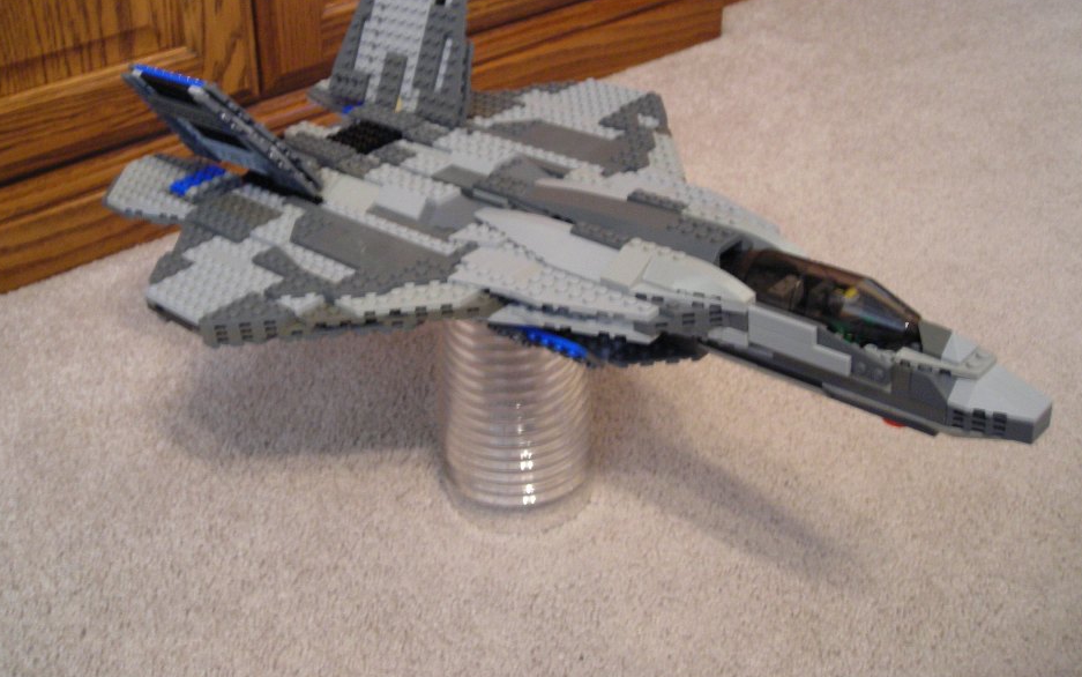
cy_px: 243
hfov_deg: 45.2
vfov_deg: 29.1
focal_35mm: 44
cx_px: 508
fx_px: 1298
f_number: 3.2
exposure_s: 1/5
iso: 200
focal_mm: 6.3
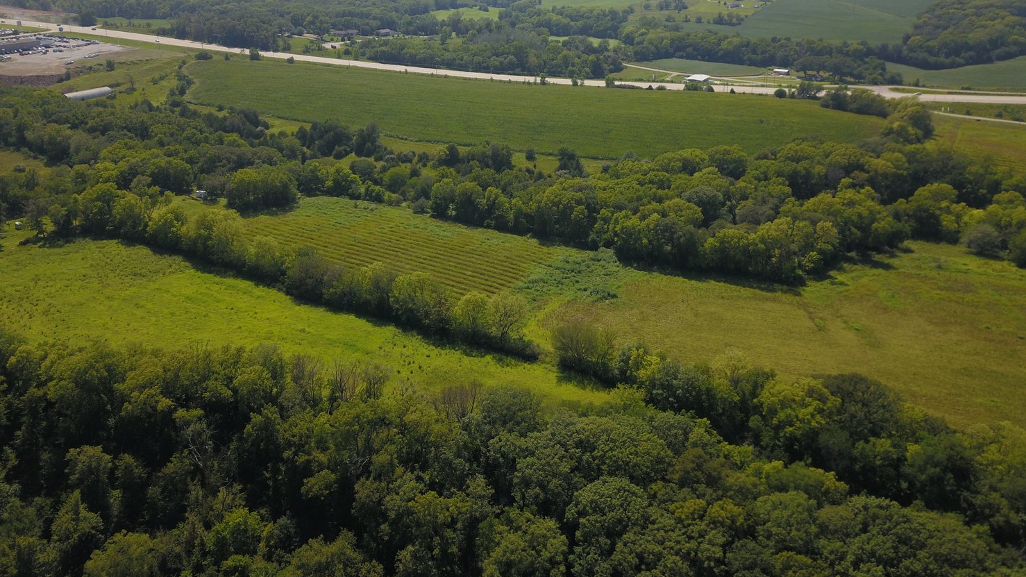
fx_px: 789
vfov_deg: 39.6
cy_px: 184
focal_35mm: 29
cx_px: 521
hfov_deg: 66.1
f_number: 2.2
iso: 100
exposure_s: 1/1508
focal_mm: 4.73
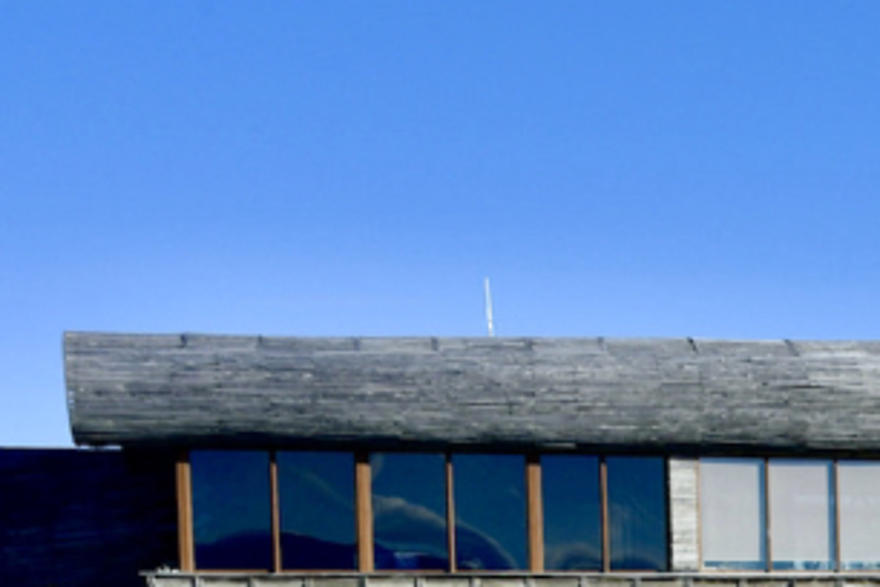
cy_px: 807
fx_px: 3129
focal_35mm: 128
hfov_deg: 14.5
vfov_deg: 10.4
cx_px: 1464
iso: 400
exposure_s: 1/500
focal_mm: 38
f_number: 11
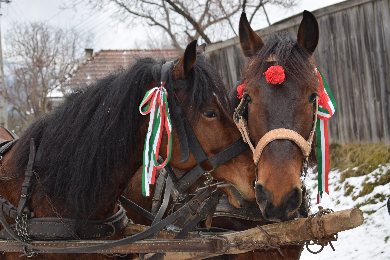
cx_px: 195
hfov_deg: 24.6
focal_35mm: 82
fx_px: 894
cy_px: 130
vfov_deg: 16.6
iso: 100
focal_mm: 55
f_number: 5.6
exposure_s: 1/125
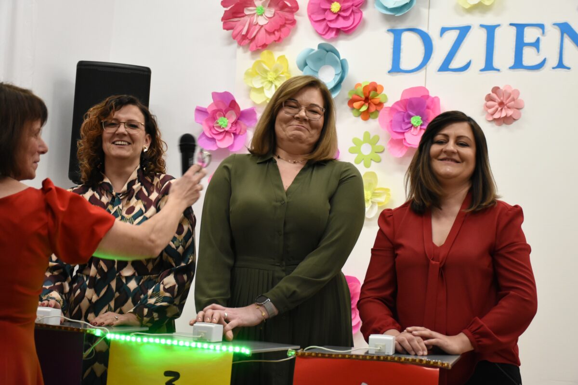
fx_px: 963
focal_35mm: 60
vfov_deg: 22.6
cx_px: 289
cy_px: 192
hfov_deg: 33.4
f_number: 4.5
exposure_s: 1/125
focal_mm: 40
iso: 1800
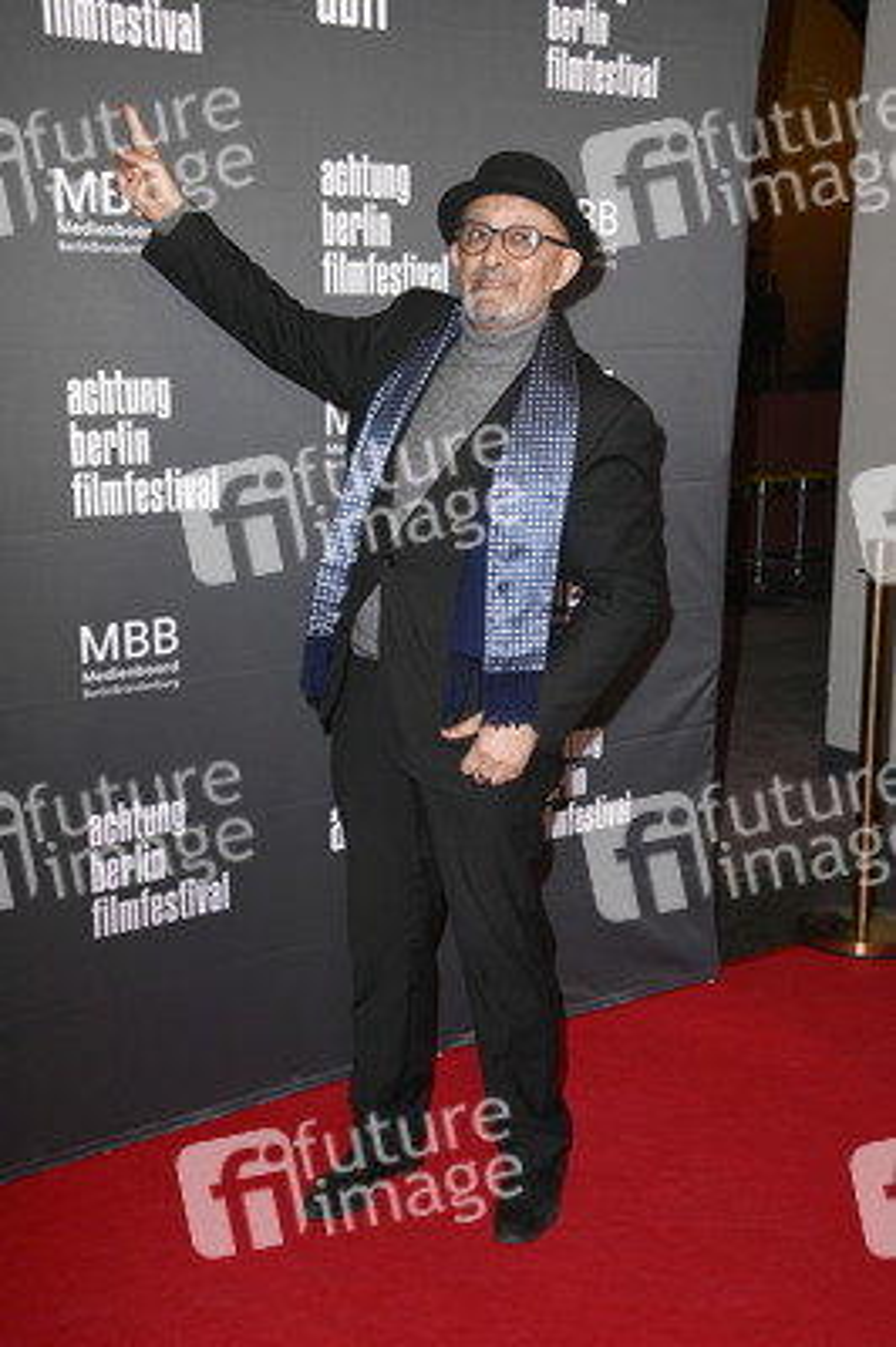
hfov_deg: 31.8
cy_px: 674
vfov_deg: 46.4
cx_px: 448
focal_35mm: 42
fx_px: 1571
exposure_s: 1/250
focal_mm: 42
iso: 1000
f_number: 6.3
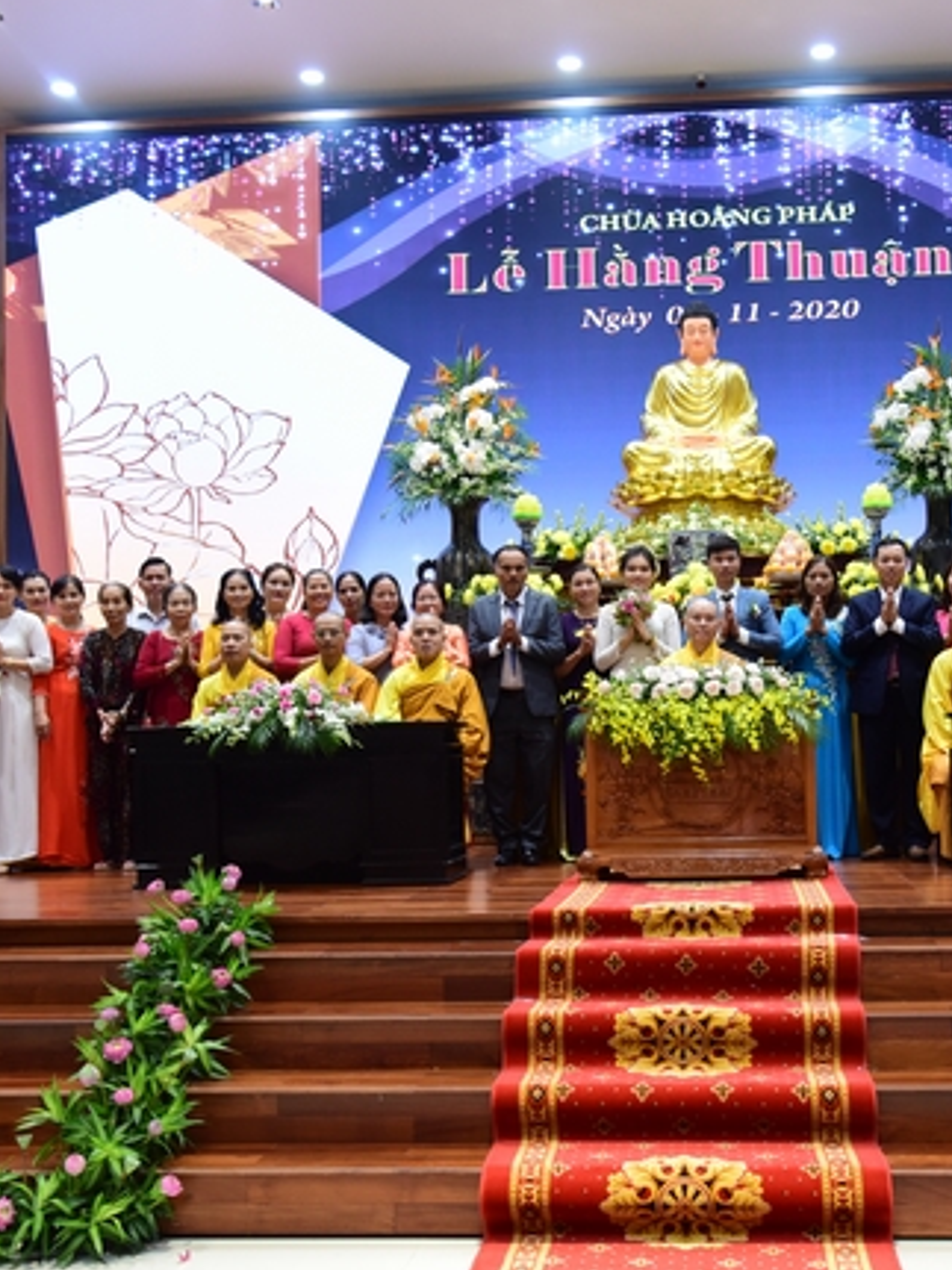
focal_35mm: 45
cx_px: 613
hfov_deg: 32.0
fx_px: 1651
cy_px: 634
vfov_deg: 42.1
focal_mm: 31
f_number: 5
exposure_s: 1/60
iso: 2000
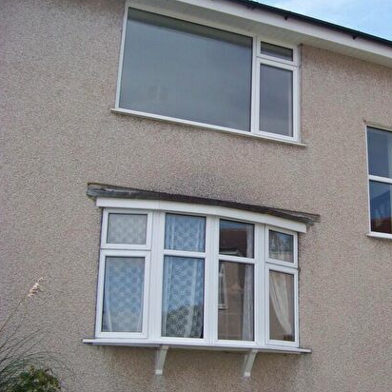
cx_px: 326
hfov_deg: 30.7
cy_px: 199
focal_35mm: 54
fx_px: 692
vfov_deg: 31.6
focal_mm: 5.85
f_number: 2.8
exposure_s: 1/800
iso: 66
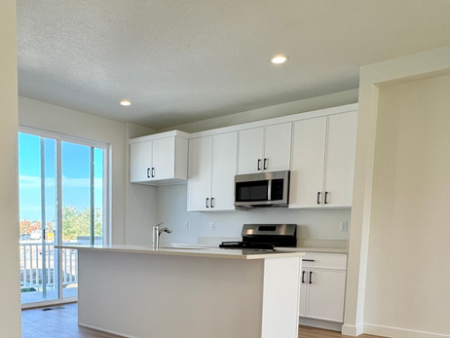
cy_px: 280
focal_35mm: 31
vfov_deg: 43.0
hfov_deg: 57.0
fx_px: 403
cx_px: 149
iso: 64
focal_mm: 2.22
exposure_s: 1/120
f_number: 2.2
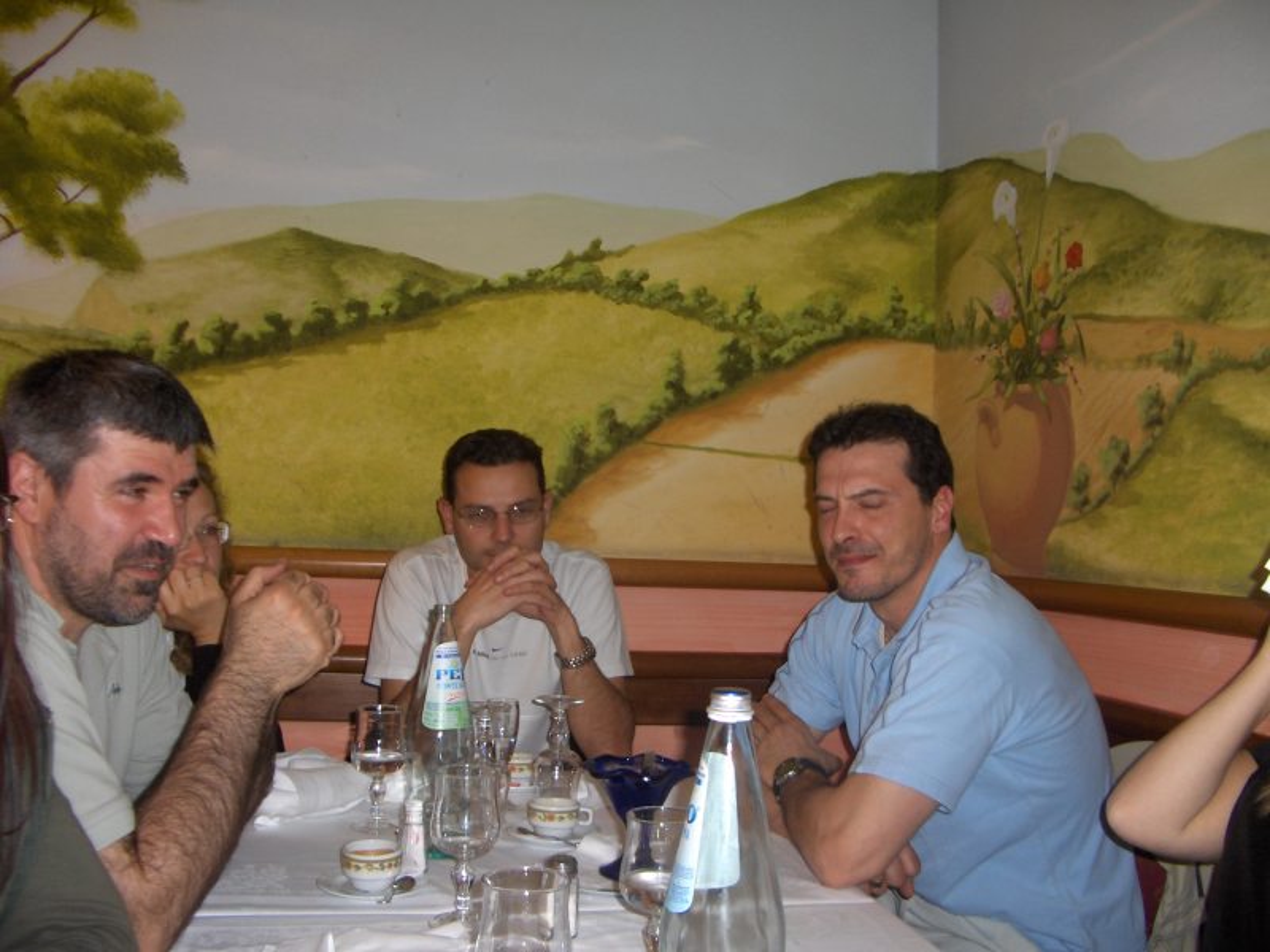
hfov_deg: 52.6
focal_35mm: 35
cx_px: 635
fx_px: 1284
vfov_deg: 40.7
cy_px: 476
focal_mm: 5.8
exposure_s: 1/60
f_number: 2.6
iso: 100
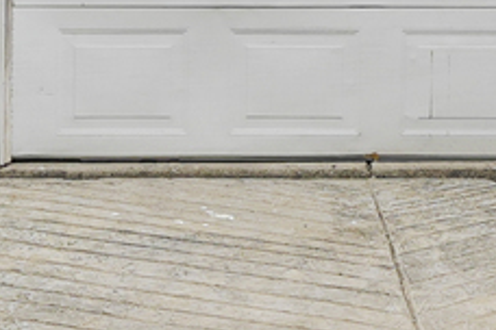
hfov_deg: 13.2
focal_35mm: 156
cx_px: 223
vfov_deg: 8.5
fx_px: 2149
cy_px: -215
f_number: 4.5
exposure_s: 1/100
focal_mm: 22
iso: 80
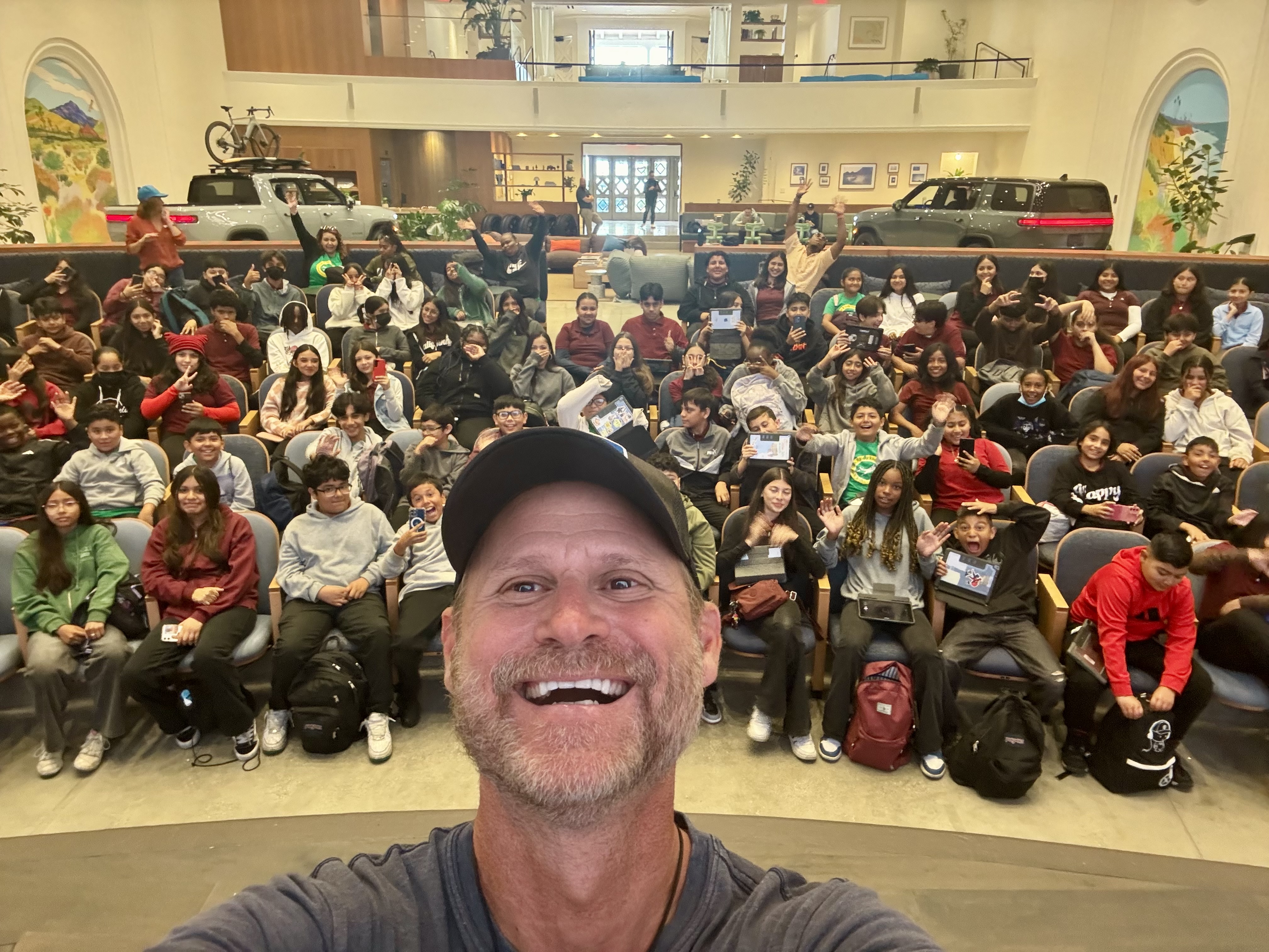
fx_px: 843
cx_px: 634
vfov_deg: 58.9
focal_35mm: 23
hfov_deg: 73.9
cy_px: 476
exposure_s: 1/34
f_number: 1.9
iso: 320
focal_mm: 2.69
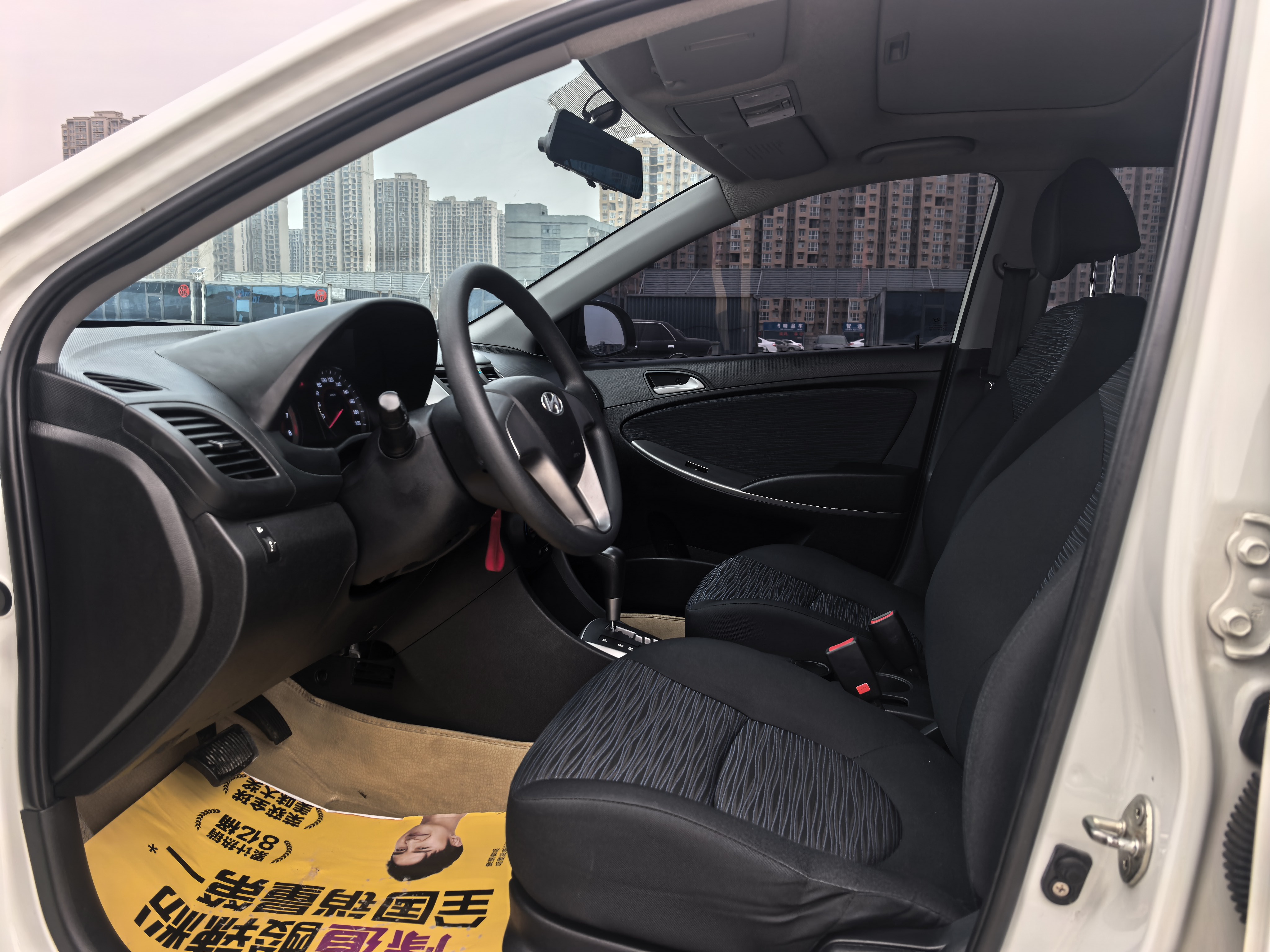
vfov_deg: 56.8
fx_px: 881
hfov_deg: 71.6
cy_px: 476
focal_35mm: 24
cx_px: 635
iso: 80
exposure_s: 1/100
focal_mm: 6.98
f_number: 2
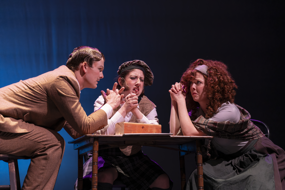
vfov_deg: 7.6
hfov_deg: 11.4
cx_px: 142
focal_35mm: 180
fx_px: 1426
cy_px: 95
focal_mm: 180.1
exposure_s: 1/320
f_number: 2.8
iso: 4000
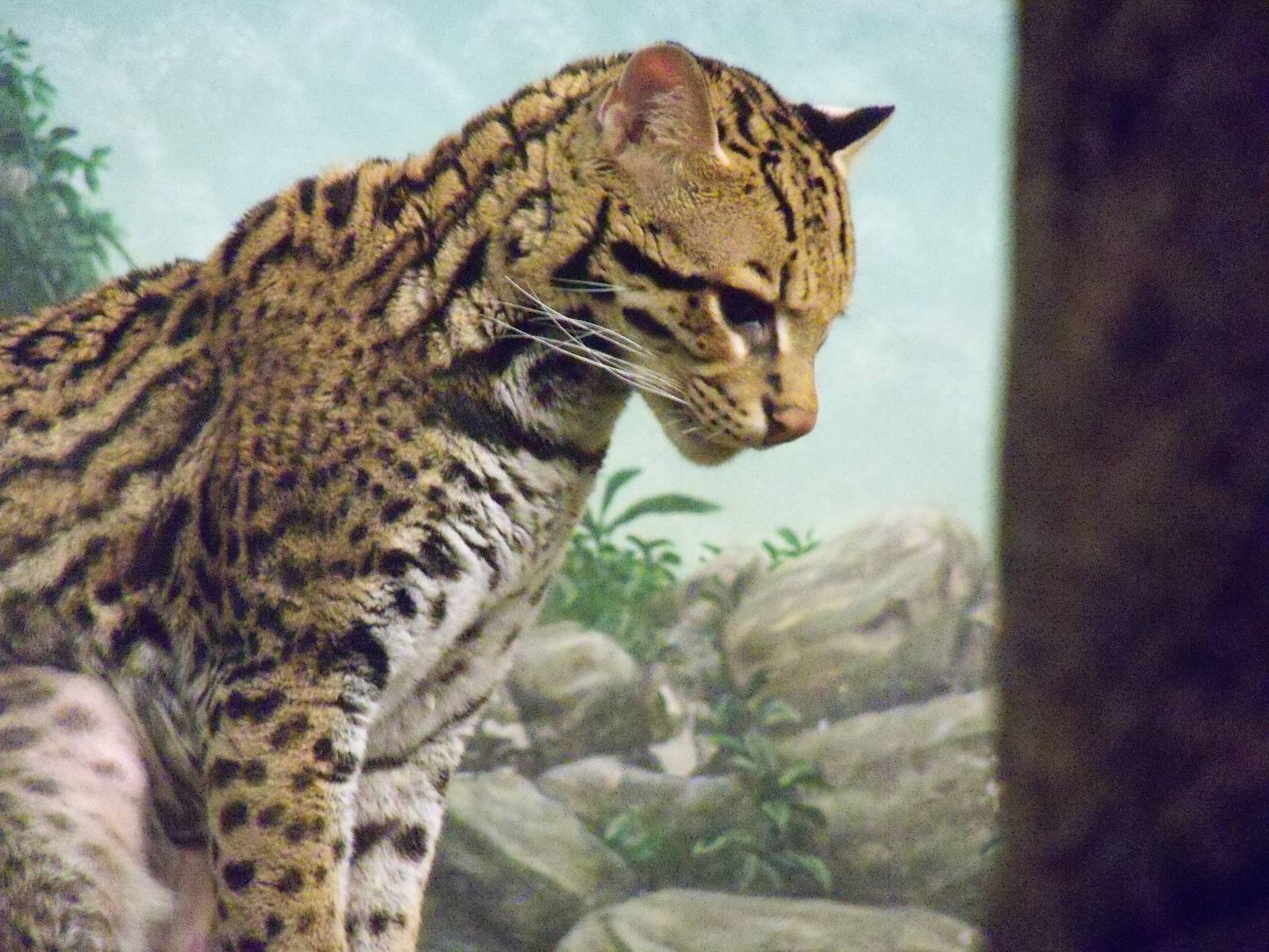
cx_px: 634
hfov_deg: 5.7
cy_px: 476
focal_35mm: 350
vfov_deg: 4.2
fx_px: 12831
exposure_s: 1/25
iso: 1600
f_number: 4.8
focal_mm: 62
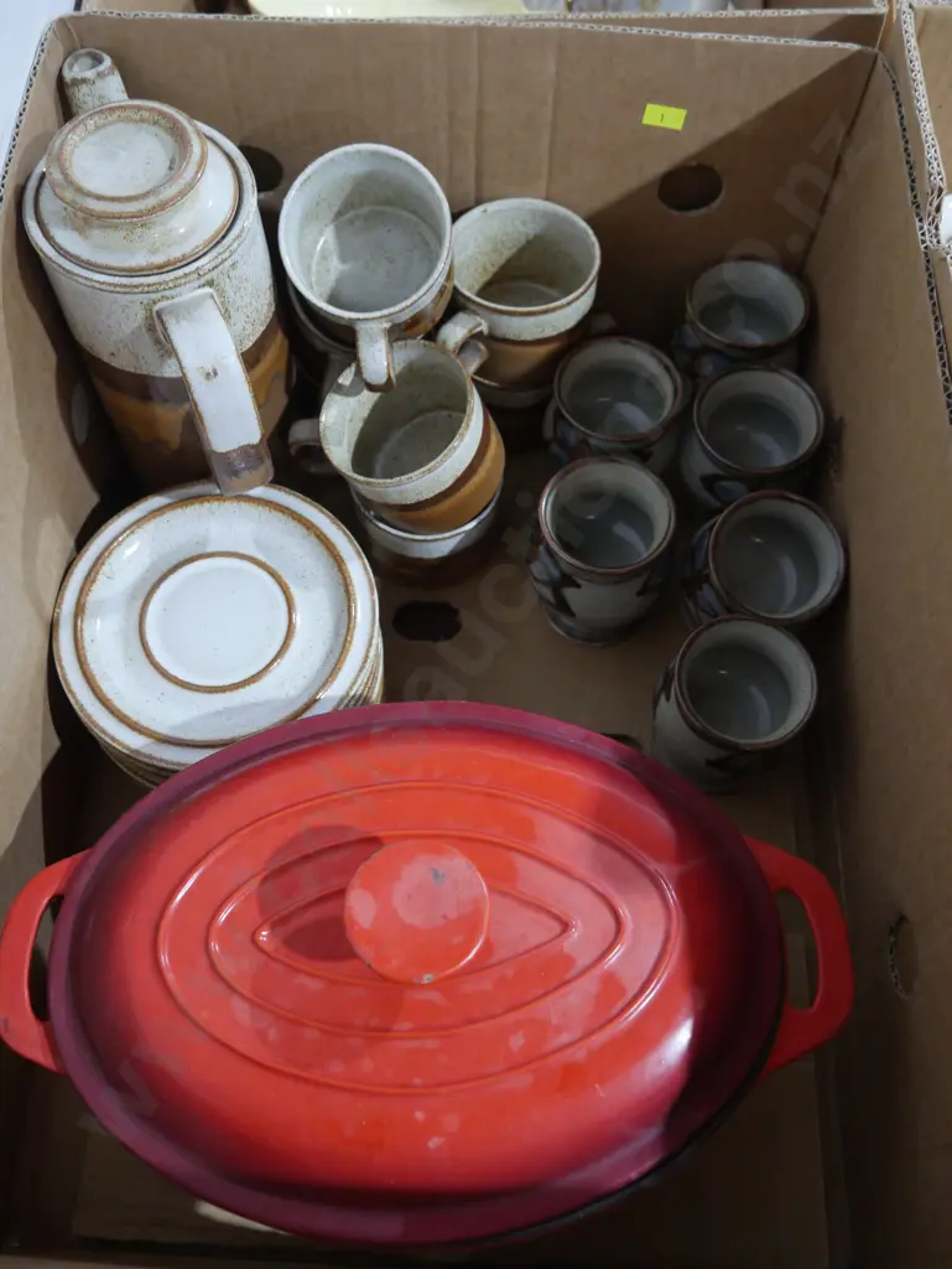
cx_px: 476
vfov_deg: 56.8
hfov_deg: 44.2
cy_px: 634
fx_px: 1172
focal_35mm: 32
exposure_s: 1/60
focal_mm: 16
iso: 2000
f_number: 3.6
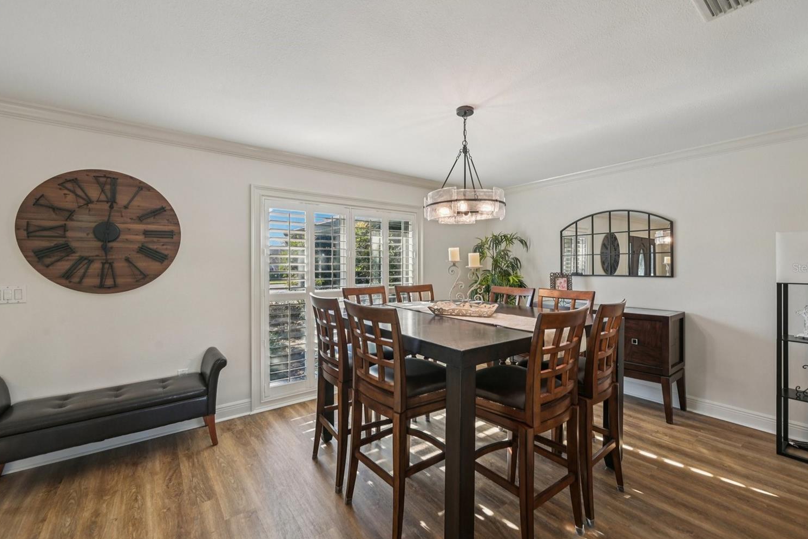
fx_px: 337
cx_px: 408
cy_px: 268
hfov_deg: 100.4
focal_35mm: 15
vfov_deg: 77.3
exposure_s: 1/60
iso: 400
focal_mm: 14
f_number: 8
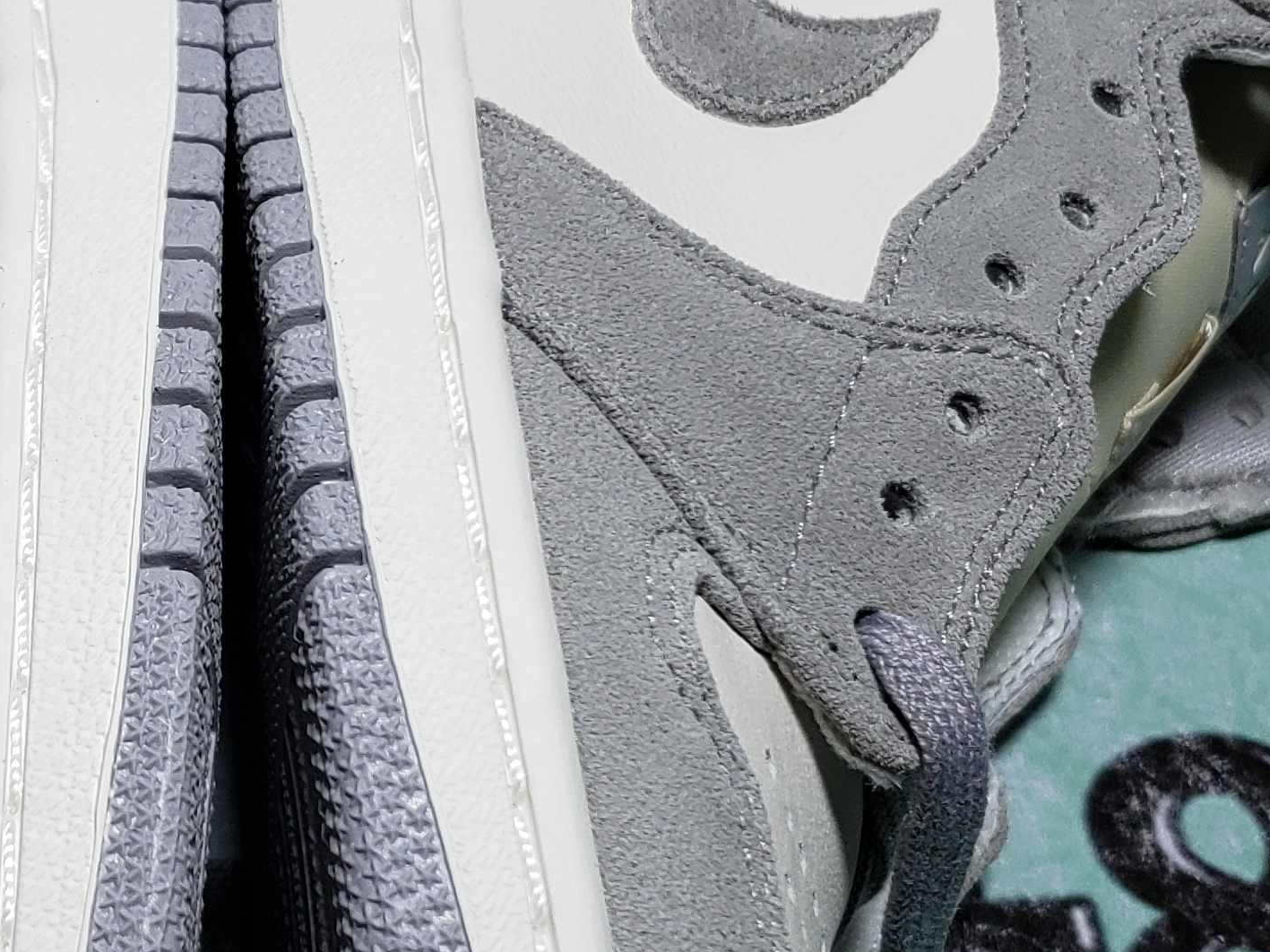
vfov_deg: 19.9
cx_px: 153
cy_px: 594
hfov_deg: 25.6
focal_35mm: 74
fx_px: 2714
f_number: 1.5
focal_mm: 4.3
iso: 50
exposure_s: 1/441
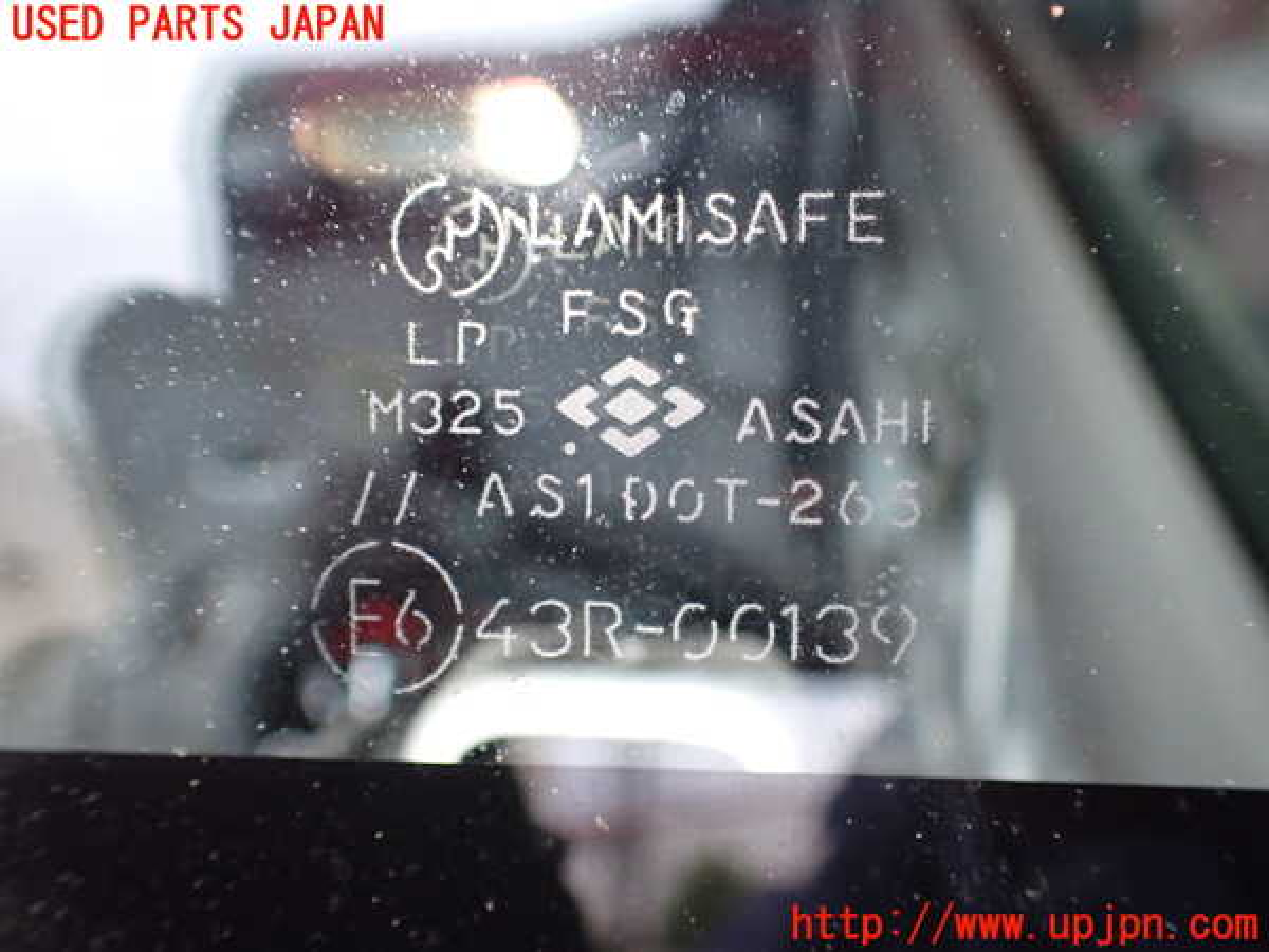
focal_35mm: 30
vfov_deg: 46.8
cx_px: 634
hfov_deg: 60.0
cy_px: 476
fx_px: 1100
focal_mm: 5.4
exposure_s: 1/125
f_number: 2.3
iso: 500
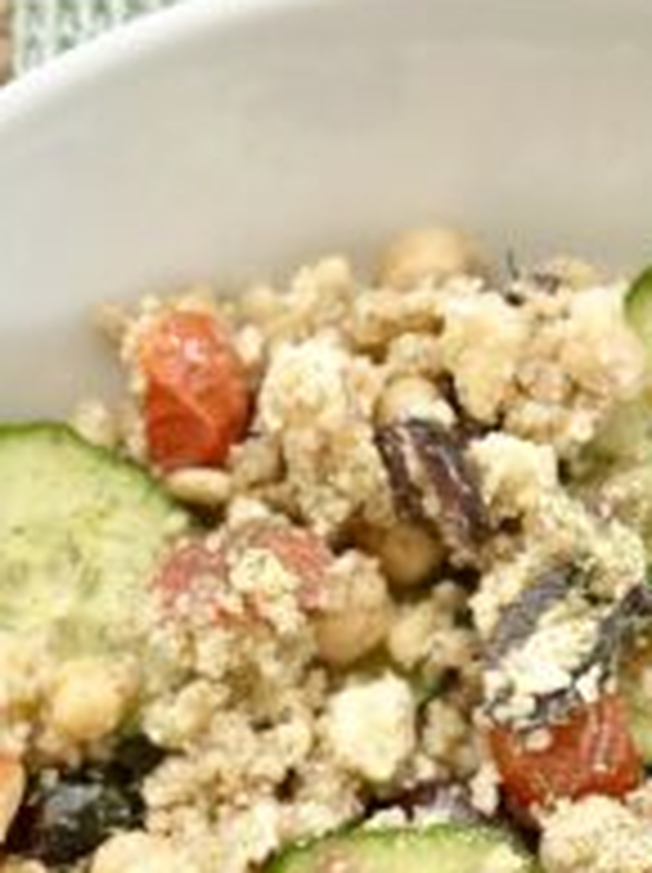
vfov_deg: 15.5
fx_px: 3121
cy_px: 922
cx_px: 191
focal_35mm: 124
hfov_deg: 11.9
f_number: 1.78
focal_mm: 6.86
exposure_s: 1/121
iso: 100
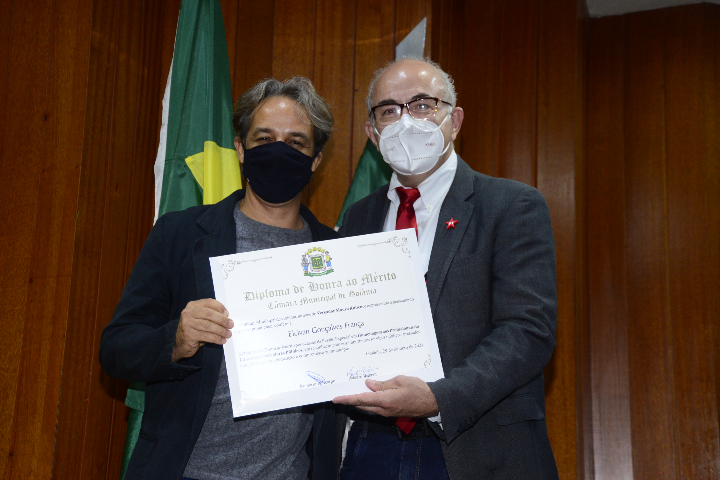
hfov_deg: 31.9
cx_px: 357
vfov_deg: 21.6
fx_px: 1260
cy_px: 240
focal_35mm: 63
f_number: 5
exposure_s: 1/125
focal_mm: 62
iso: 2500
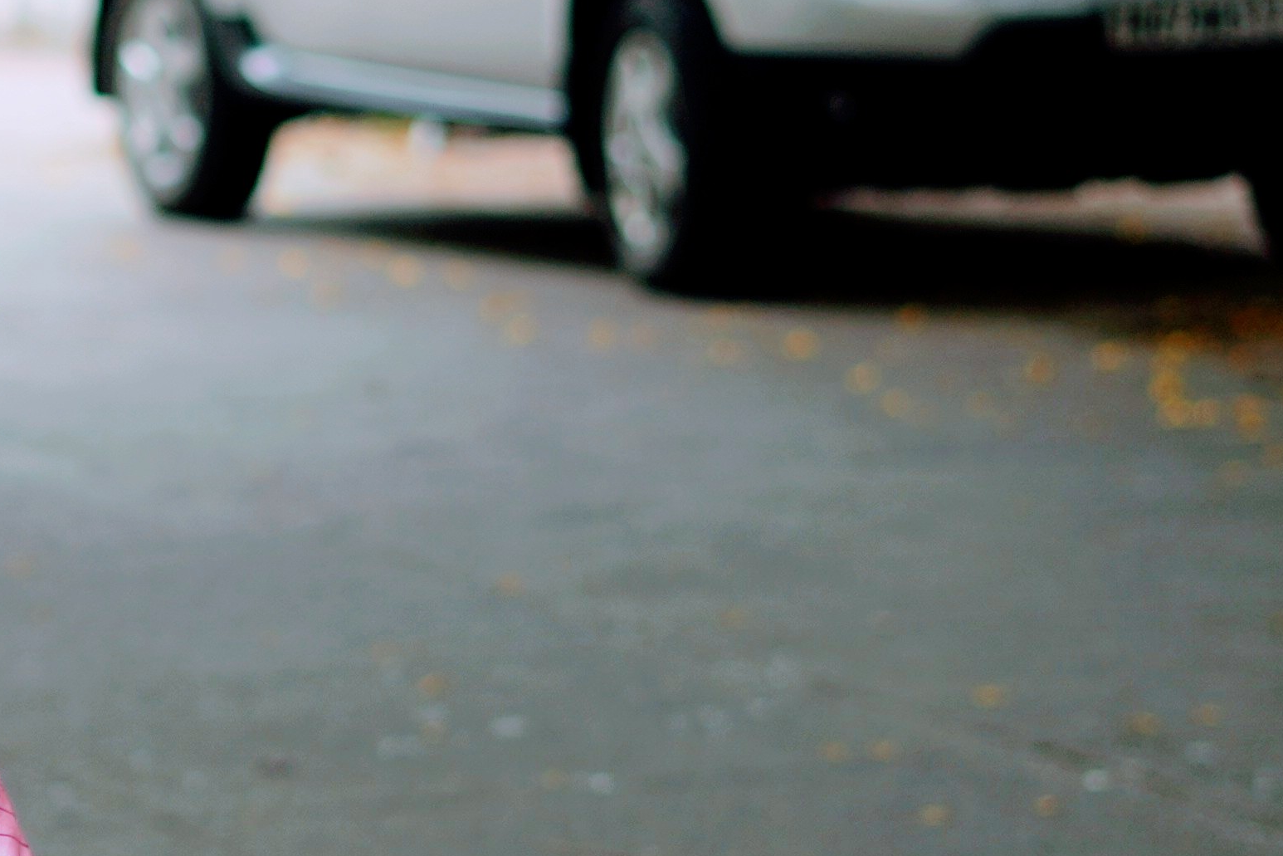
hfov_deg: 10.5
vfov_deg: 7.1
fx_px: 6914
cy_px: 476
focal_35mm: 194
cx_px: -16
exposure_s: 1/100
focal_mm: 50
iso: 200
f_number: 2
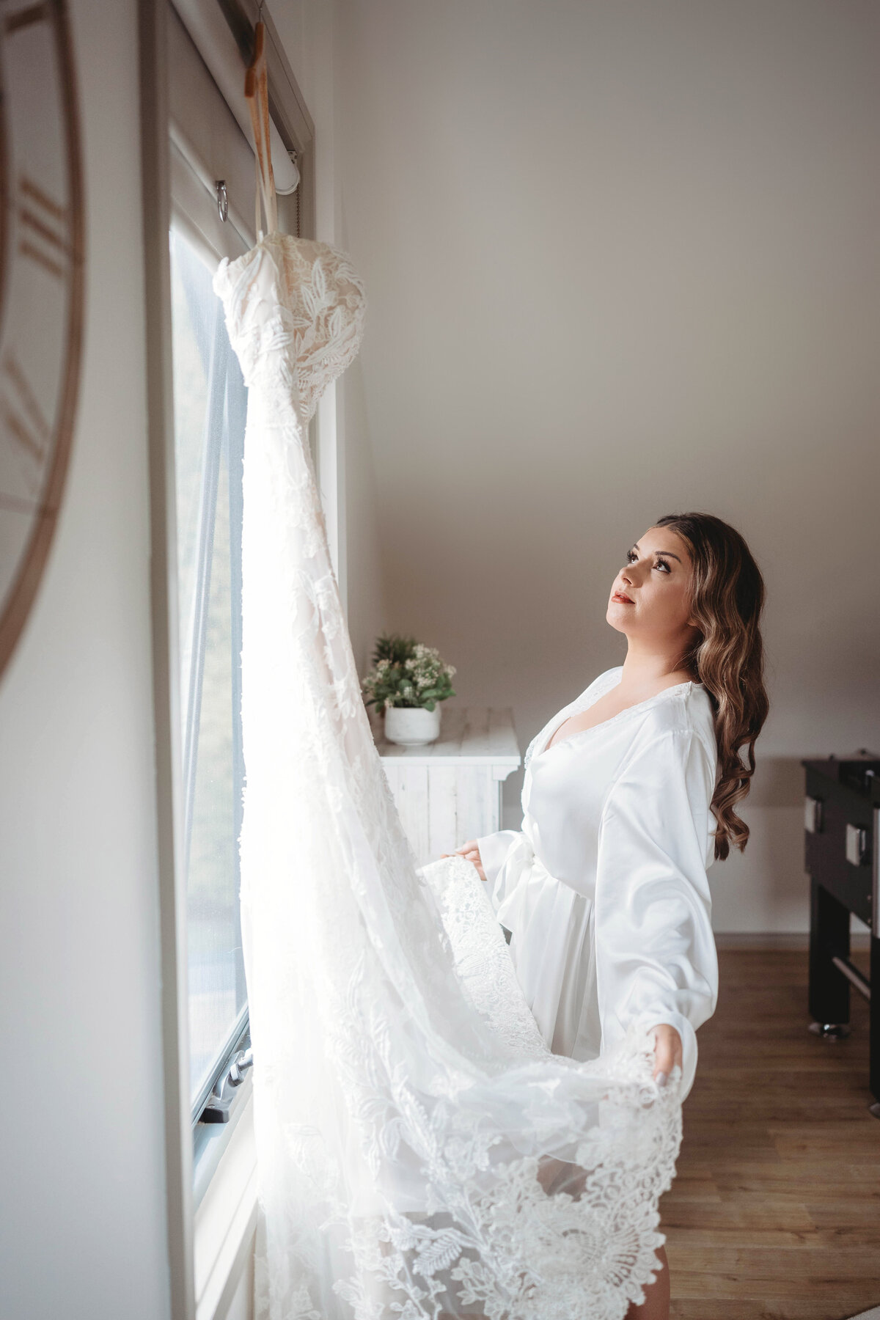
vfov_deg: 54.4
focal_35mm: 35
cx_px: 440
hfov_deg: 37.9
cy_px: 660
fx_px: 1283
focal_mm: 35
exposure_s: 1/200
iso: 800
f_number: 1.8
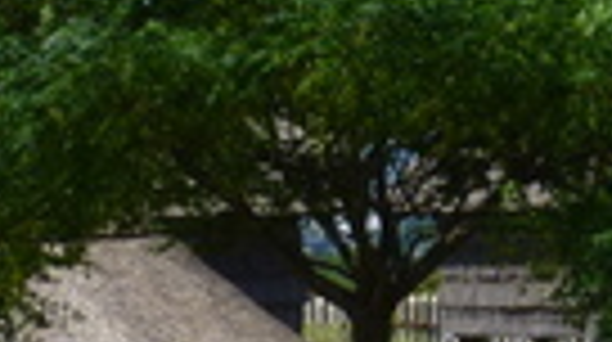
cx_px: 1372
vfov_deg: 3.4
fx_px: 5736
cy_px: 292
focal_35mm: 354
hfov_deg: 5.9
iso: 100
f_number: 4.6
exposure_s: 1/500
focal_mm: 12.3
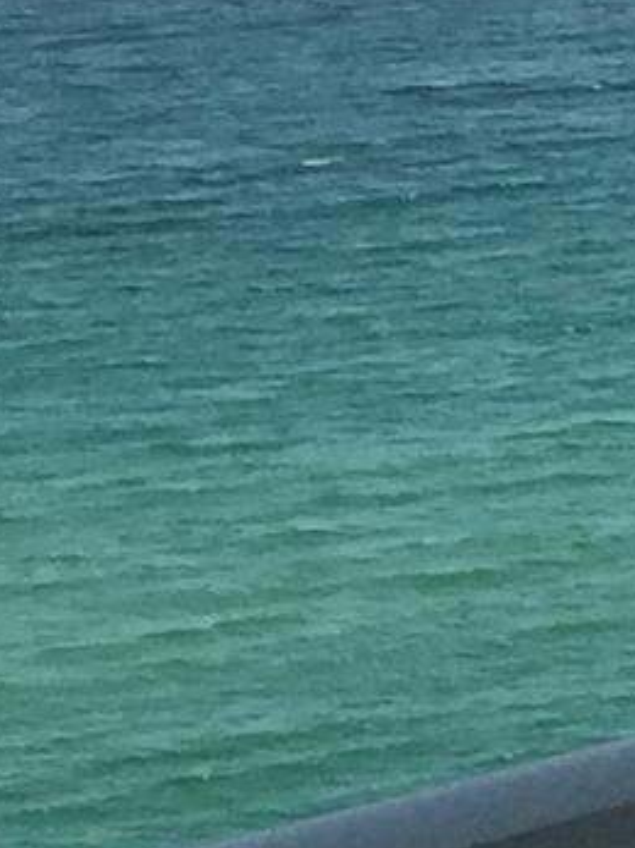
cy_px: 450
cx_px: 3532
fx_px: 6143
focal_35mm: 251
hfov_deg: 4.6
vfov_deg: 7.9
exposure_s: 1/3968
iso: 32
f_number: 2.2
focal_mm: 4.15
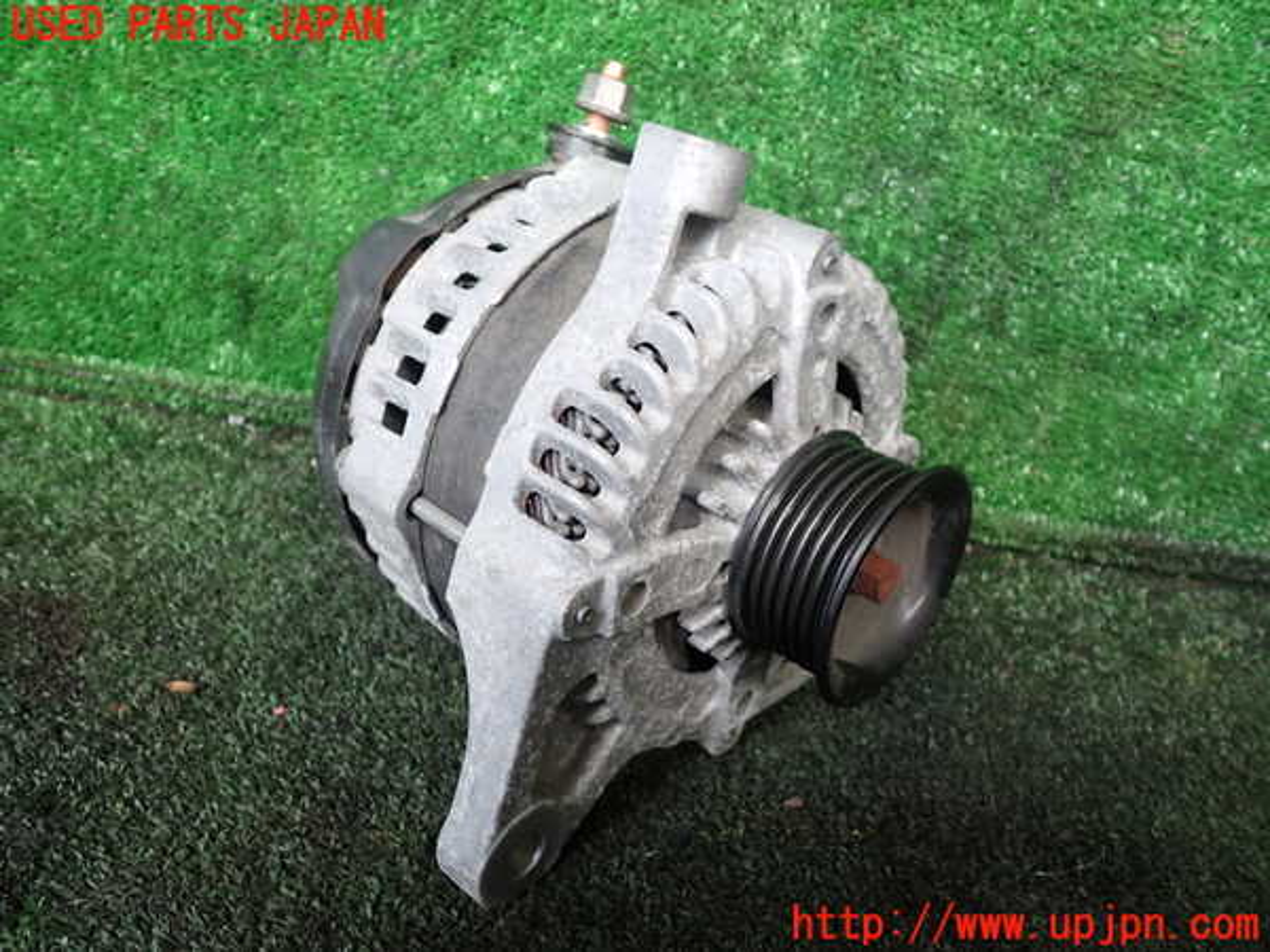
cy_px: 476
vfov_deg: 46.8
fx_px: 1101
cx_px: 635
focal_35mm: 30
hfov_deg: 60.0
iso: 200
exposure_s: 1/60
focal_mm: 5.4
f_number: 2.3
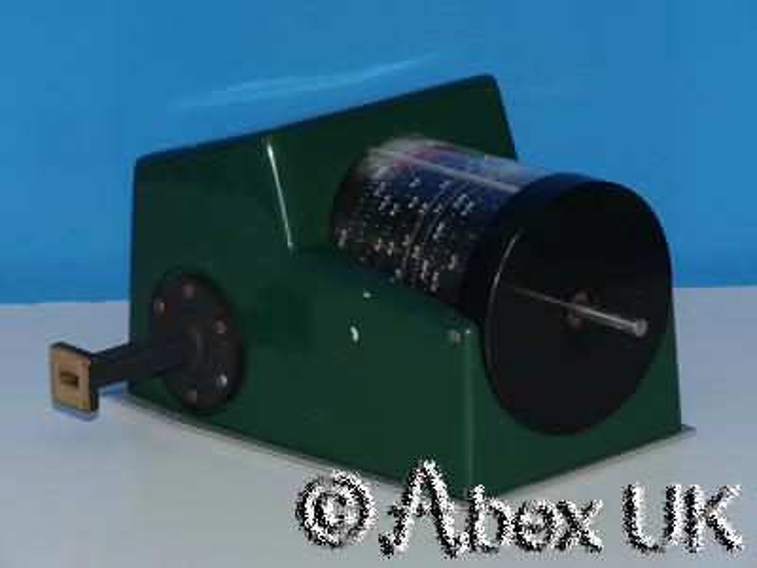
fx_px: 3849
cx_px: 378
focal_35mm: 176
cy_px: 284
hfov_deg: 11.2
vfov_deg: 8.4
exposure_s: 1/60
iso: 400
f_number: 11
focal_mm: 88
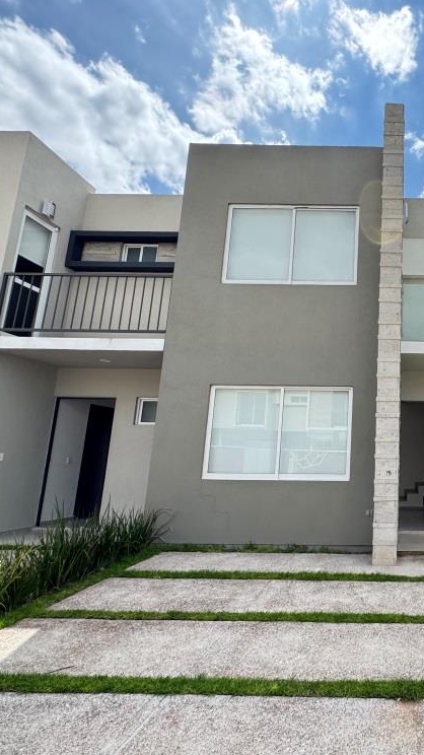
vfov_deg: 83.8
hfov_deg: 46.2
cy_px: 388
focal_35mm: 21
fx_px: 420
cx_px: 411
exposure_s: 1/879
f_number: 2.2
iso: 50
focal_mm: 2.22
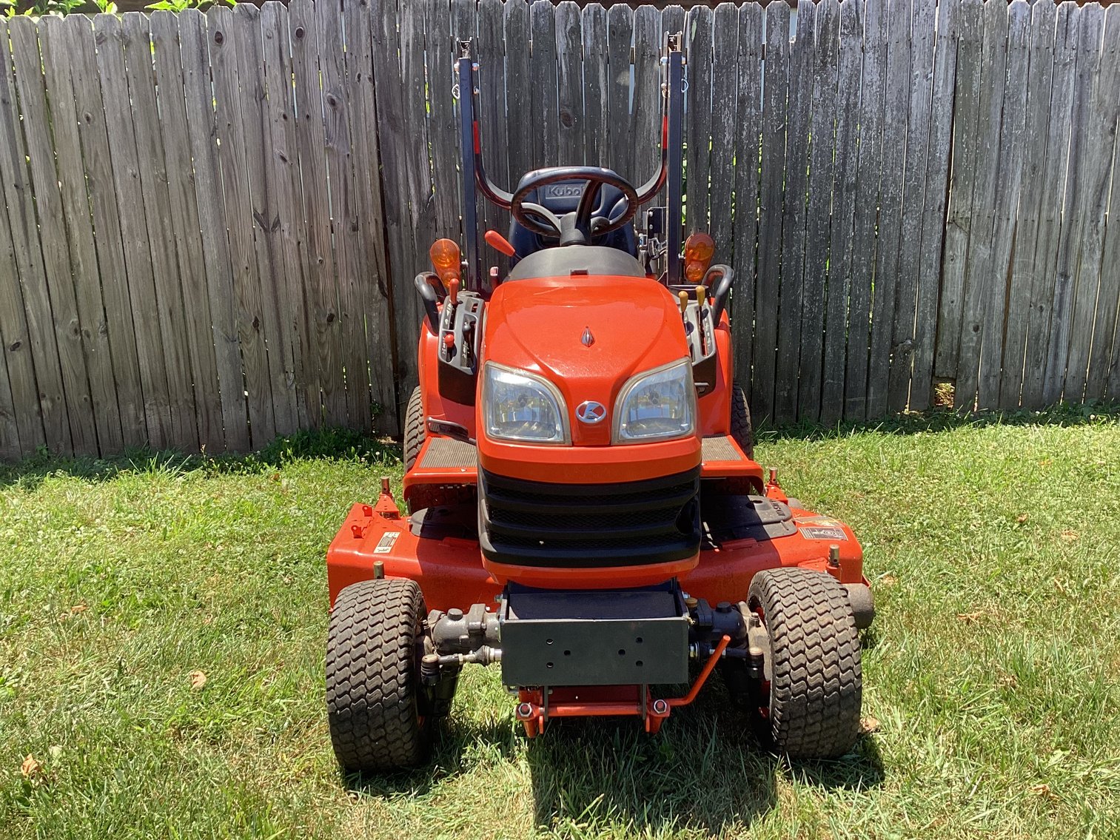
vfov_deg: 45.4
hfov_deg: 58.3
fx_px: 1003
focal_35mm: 31
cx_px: 560
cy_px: 420
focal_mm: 3.3
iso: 25
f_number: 2.4
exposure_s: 1/317
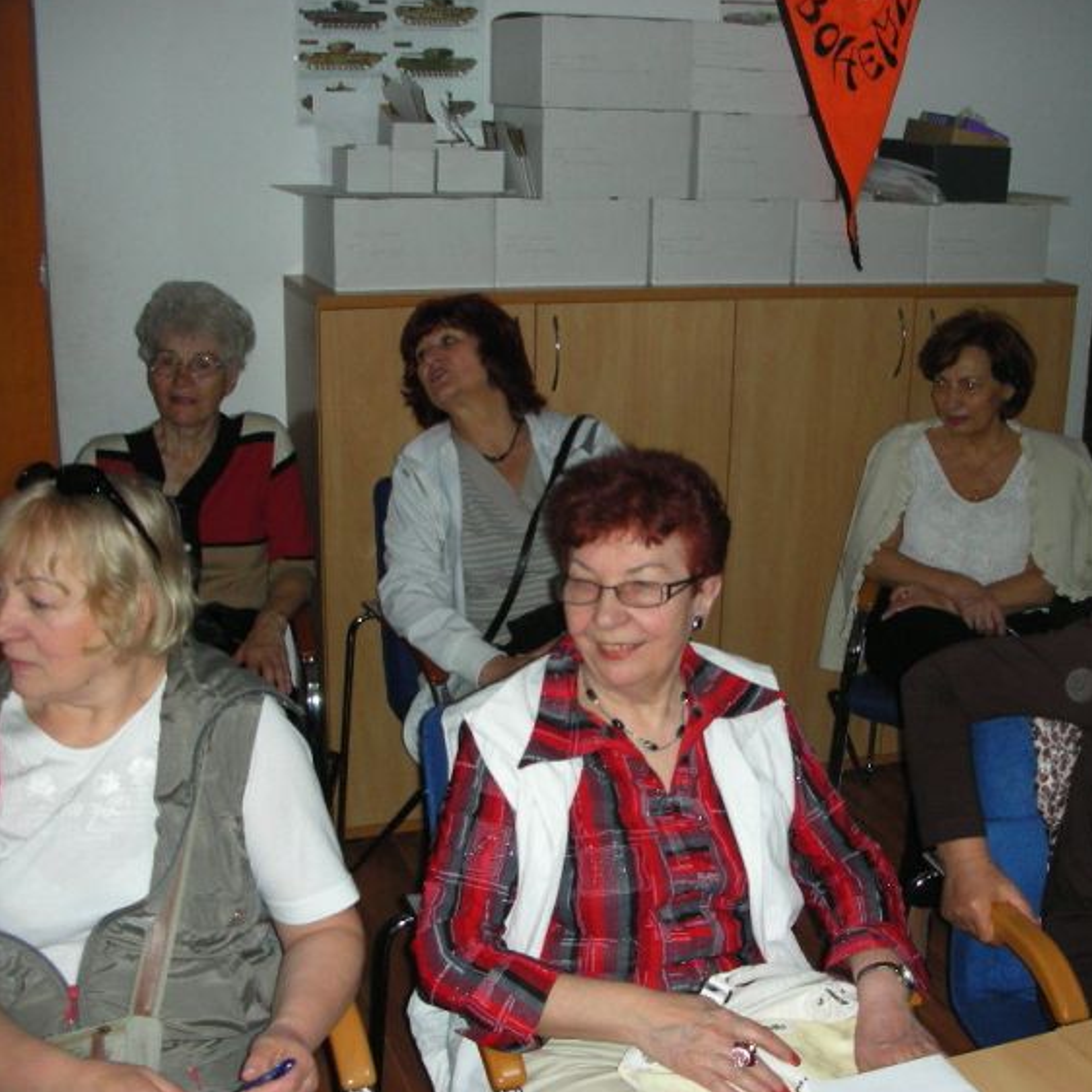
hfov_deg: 38.3
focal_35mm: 44
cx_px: 556
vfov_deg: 38.3
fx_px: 1570
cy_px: 560
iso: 120
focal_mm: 5.8
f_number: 3
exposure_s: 1/60.1
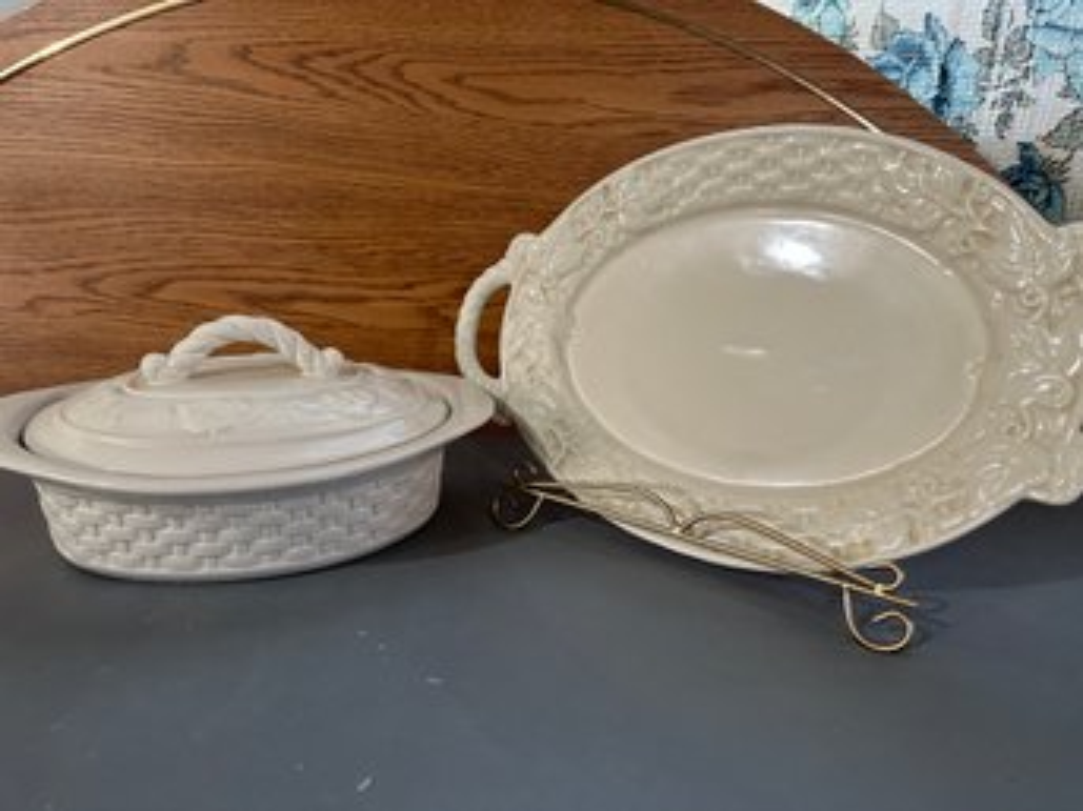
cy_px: 406
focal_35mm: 24
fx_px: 751
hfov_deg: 71.6
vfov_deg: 56.8
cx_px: 542
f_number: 1.78
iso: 400
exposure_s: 1/60
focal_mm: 6.86
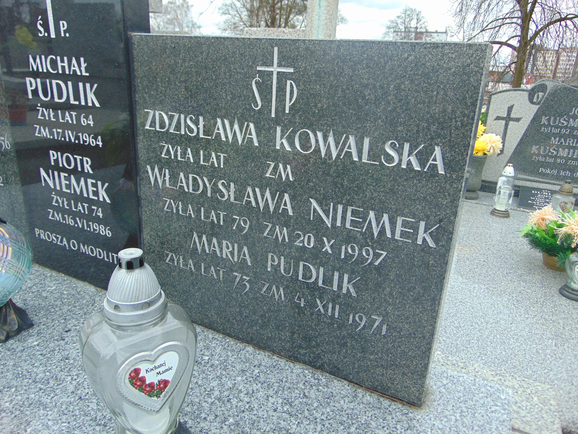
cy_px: 217
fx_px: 417
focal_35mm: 25
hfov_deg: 69.4
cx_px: 289
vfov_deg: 54.9
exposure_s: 1/160
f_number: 3
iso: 80
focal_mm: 4.5
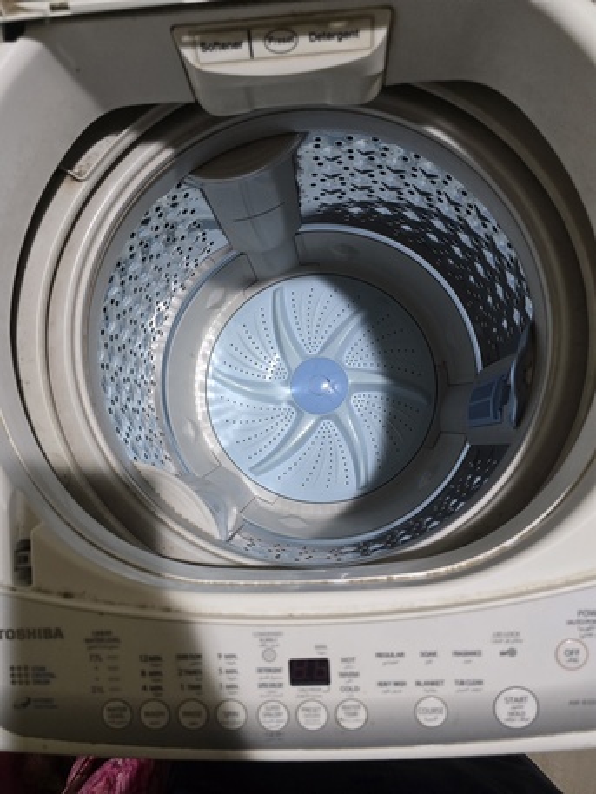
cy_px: 397
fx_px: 528
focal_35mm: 23
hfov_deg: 58.9
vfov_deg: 73.9
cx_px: 298
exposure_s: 1/120
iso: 640
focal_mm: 6.3
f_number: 1.7
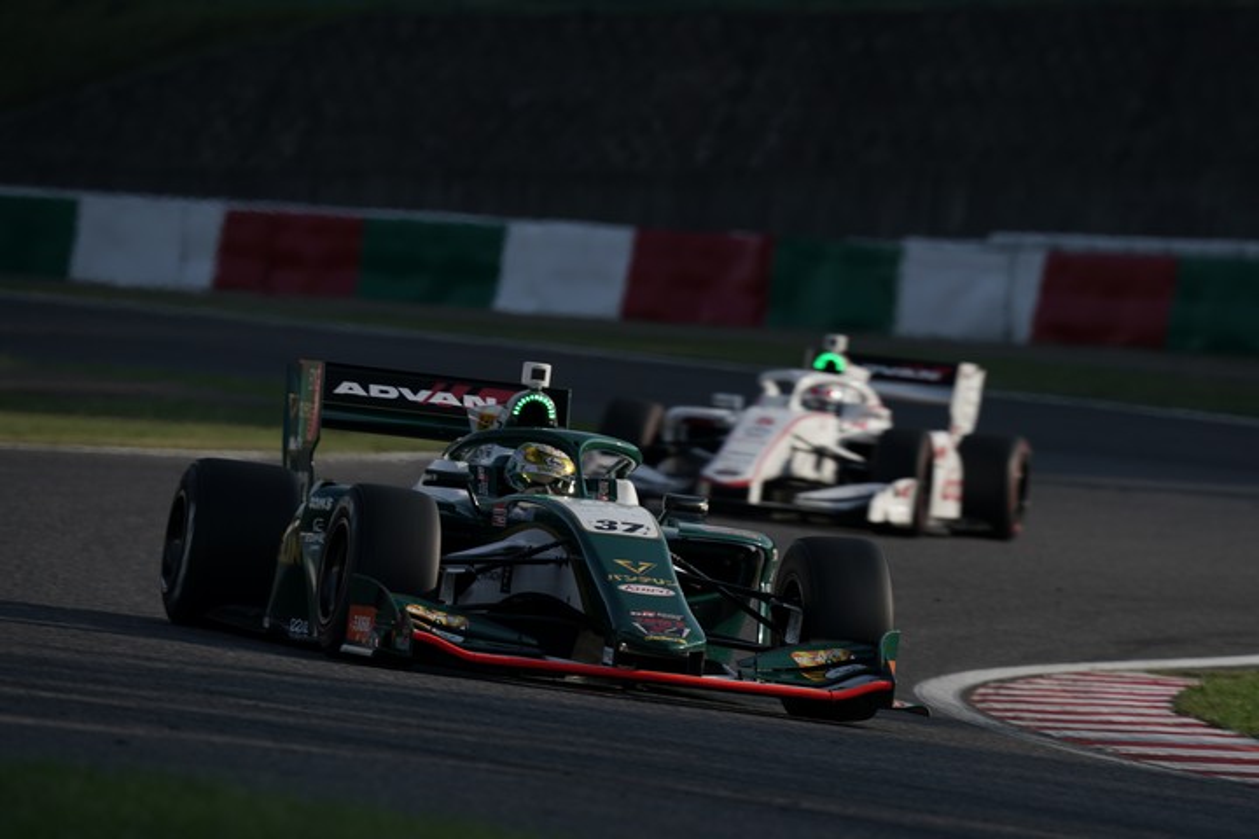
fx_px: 20982
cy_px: 420
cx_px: 630
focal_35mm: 600
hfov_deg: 3.4
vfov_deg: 2.3
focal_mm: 600
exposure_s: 1/640
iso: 200
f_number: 10
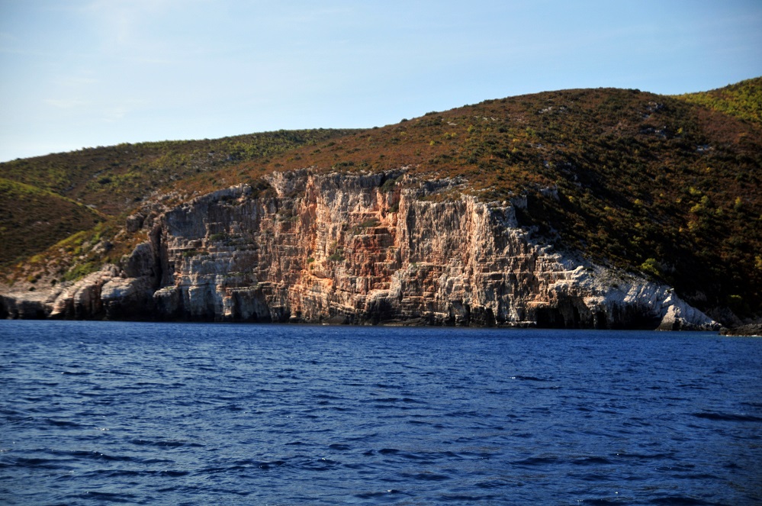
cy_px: 253
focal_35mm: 68
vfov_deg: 20.1
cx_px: 381
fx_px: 1427
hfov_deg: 29.9
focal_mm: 45
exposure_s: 1/8000
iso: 250
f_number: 2.8
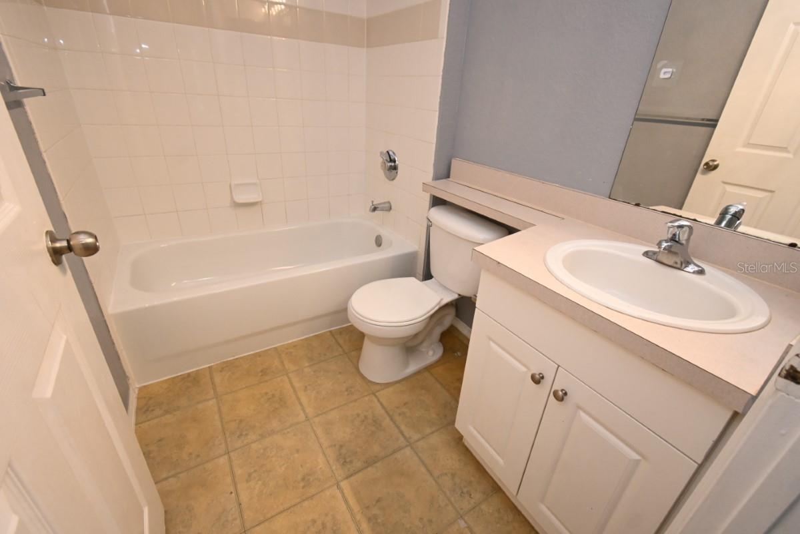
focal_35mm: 15
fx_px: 333
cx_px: 400
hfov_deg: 100.4
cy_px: 267
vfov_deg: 77.3
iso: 1250
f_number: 4.5
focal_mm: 10
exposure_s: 1/60
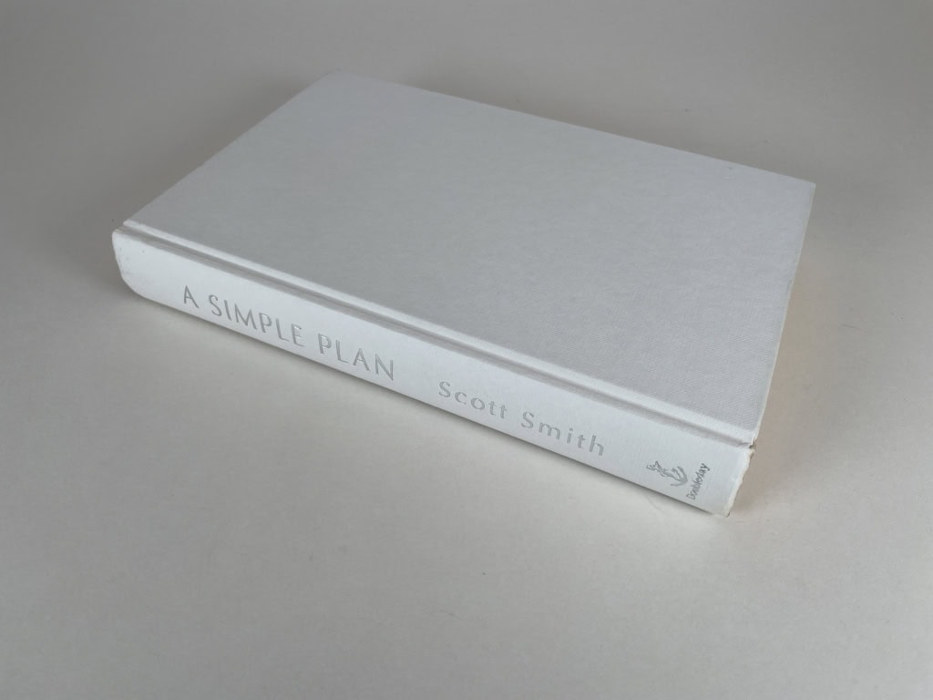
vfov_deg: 53.1
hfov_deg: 67.3
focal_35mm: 26
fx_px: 701
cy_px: 350
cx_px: 466
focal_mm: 4.2
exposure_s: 1/316
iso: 32
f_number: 1.6
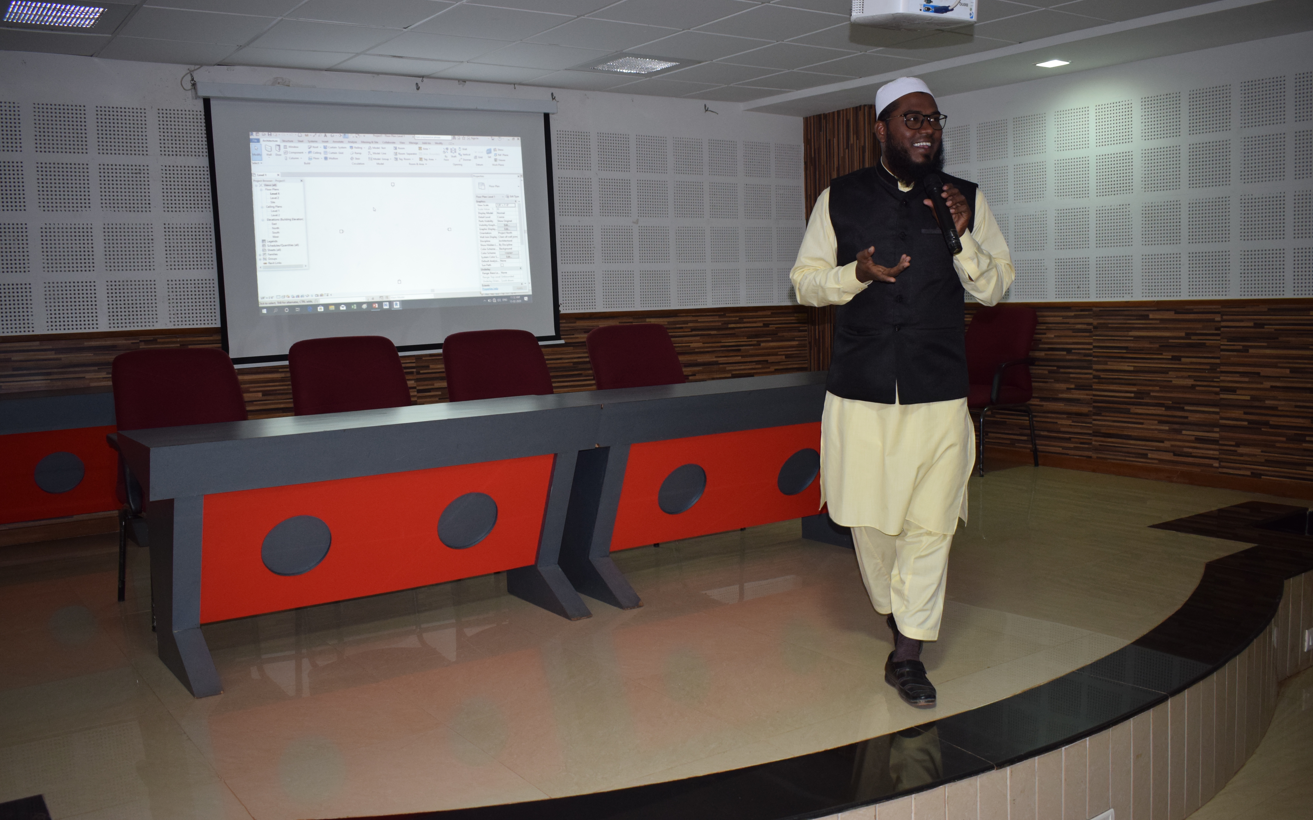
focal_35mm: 33
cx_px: 660
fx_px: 1163
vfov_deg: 38.8
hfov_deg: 58.9
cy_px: 407
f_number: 4.5
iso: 800
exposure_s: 1/80
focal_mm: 21
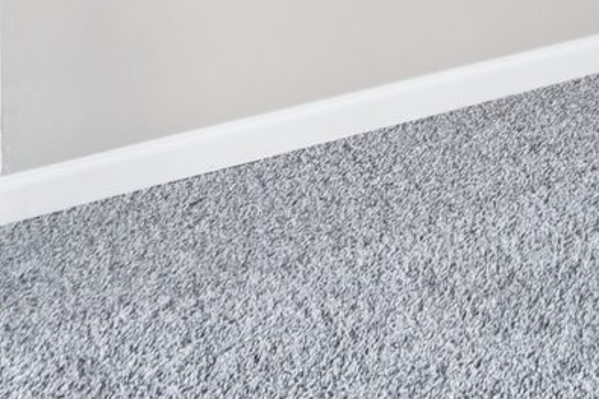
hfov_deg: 16.7
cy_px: -419
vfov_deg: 13.8
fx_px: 1380
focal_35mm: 83
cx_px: 1272
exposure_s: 1/5
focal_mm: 16
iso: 400
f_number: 13
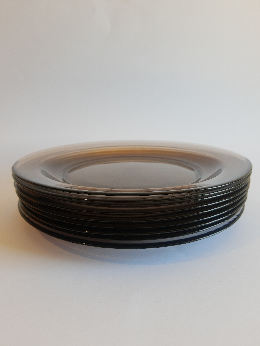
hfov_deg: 53.1
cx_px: 130
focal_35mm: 26
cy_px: 173
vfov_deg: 67.3
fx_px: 260
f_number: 1.8
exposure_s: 1/50
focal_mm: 3.95
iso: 59
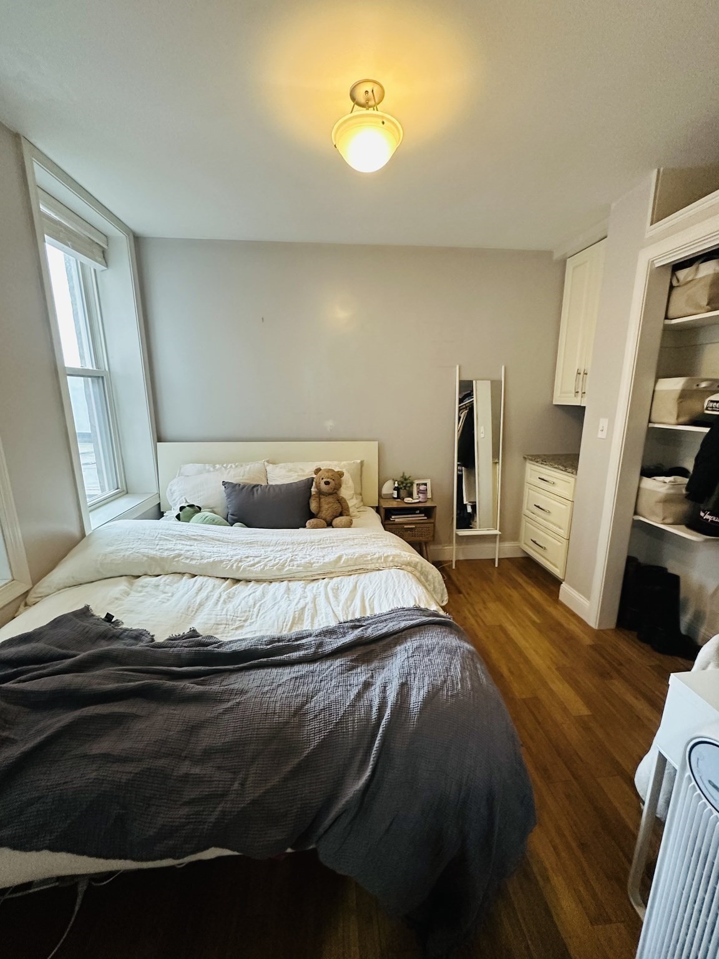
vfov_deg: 102.1
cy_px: 480
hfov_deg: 85.7
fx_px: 388
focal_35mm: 14
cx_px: 360
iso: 400
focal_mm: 2.22
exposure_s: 1/60
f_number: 2.2
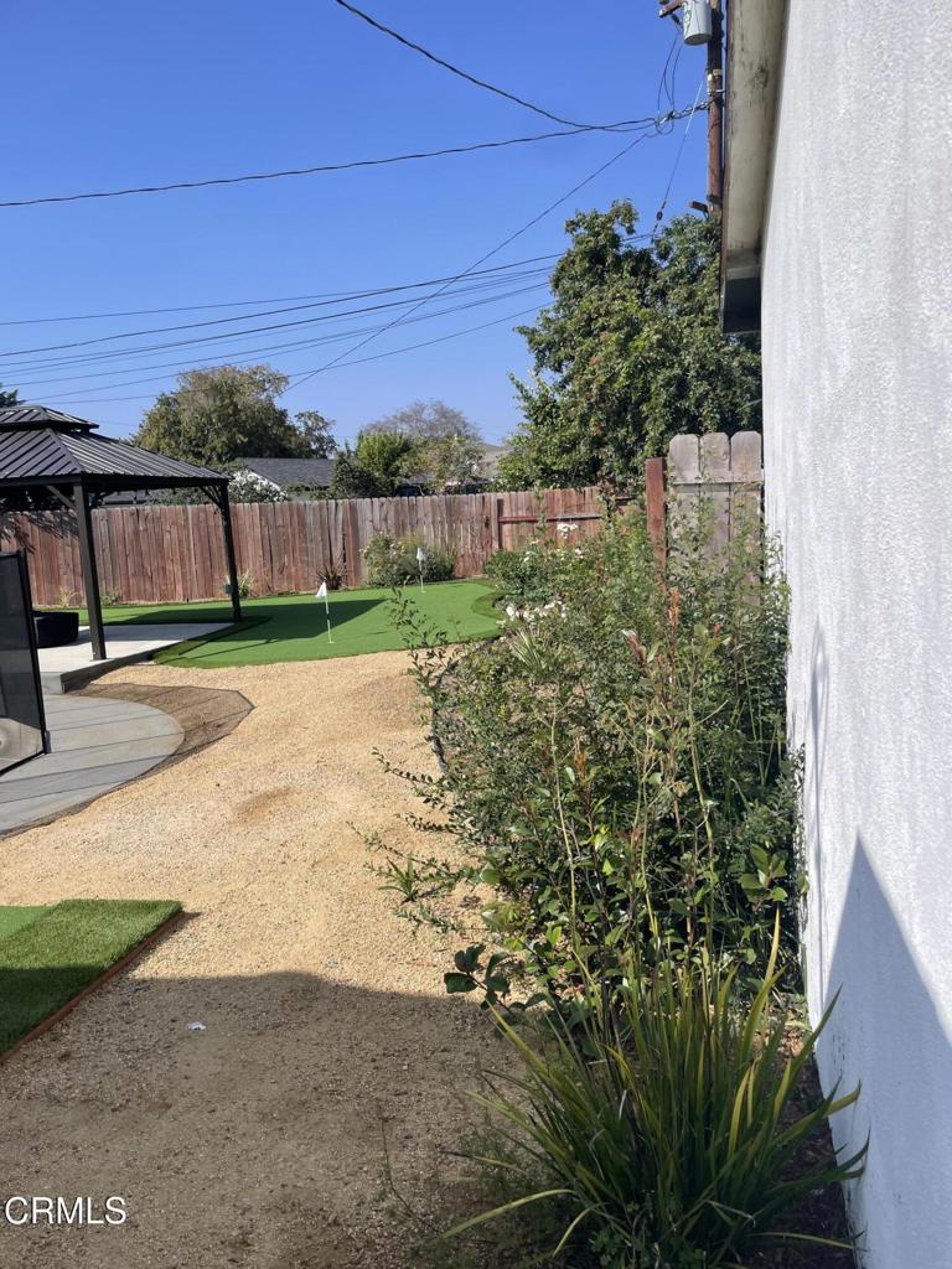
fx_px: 953
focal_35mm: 26
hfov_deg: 53.1
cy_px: 634
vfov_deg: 67.3
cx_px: 476
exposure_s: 1/3731
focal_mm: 4.2
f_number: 1.6
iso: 32
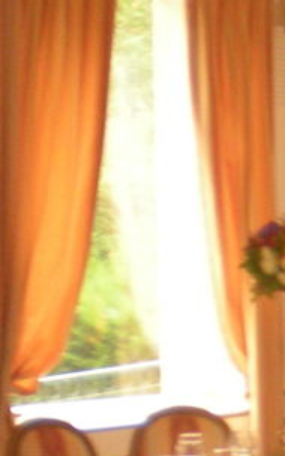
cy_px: 566
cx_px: 804
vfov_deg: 12.8
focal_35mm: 159
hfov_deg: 7.4
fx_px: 1976
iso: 211
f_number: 3.1
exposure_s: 1/30
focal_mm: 6.3
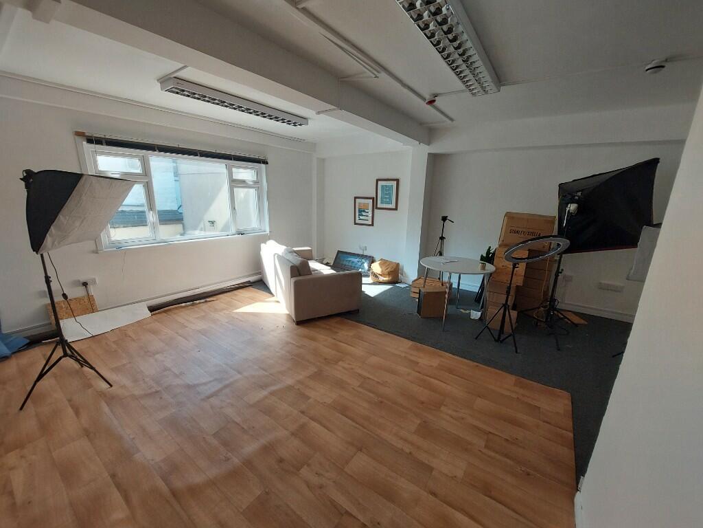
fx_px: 264
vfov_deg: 89.9
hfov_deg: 106.2
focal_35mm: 13
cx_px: 352
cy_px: 264
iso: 50
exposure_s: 1/120
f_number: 2.2
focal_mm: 1.74
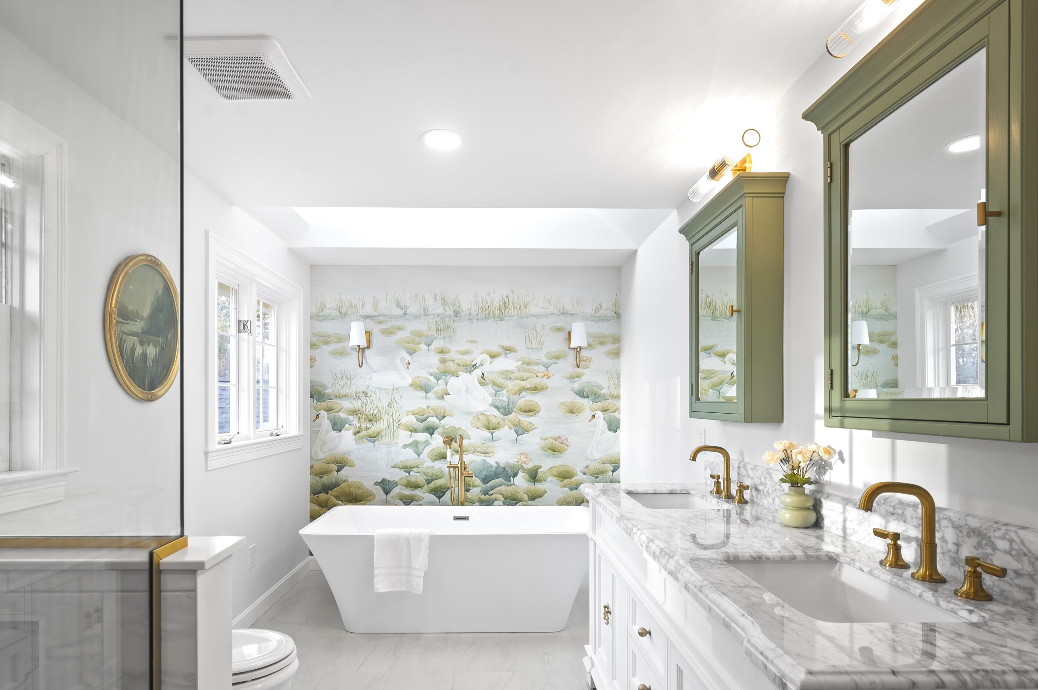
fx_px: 547
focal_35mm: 19
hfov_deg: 86.9
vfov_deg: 64.0
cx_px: 507
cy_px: 404
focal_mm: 16
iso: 250
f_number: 7.1
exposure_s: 1
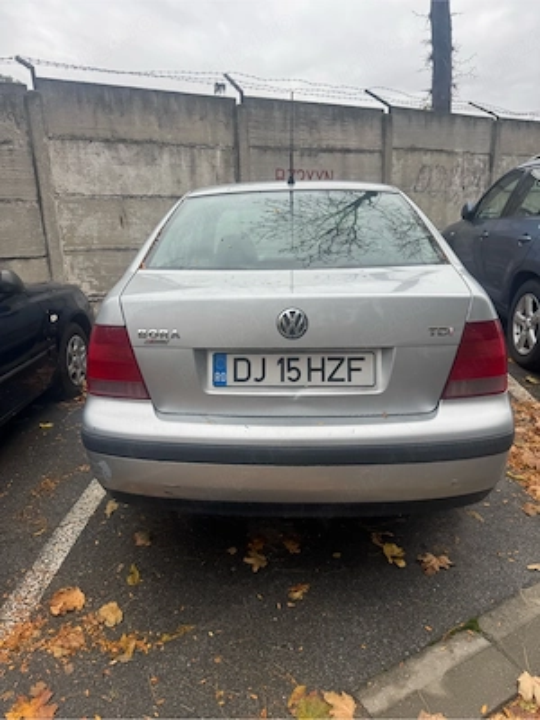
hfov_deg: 56.8
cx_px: 270
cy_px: 360
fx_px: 499
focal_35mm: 24
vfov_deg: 71.6
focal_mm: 6.76
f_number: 1.78
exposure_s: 1/822
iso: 80
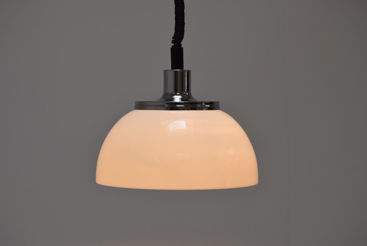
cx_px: 184
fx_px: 842
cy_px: 123
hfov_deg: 24.6
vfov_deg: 16.6
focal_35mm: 82
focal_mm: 55
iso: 1600
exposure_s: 1/320
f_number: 9
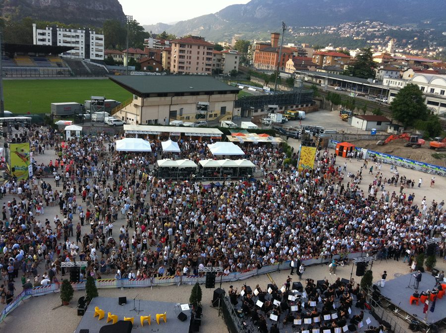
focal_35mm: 35
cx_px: 223
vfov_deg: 40.6
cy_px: 166
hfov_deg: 52.7
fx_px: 450
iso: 80
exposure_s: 1/260
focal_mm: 3.85
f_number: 2.8
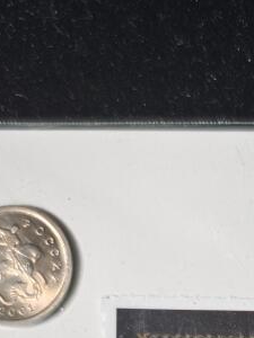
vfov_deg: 13.2
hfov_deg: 10.1
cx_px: 465
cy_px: 571
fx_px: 1350
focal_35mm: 138
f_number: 1.57
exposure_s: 1/100
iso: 74
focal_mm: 5.6
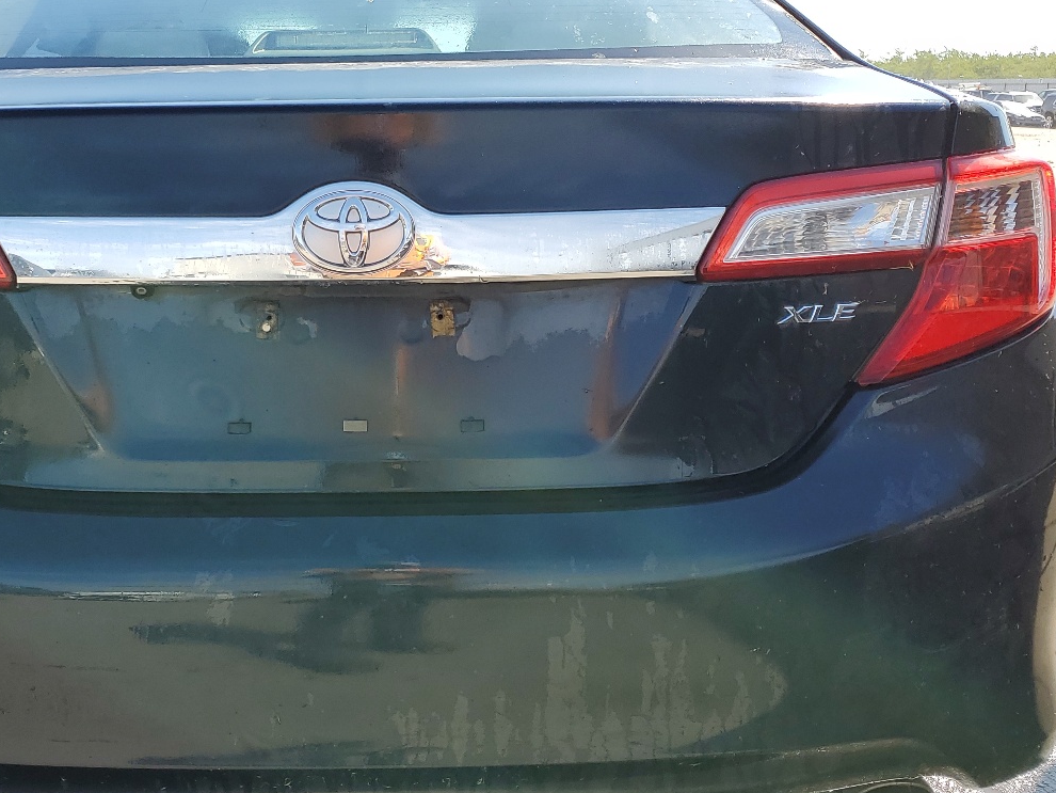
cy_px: 391
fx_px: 1282
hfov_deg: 44.2
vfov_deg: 34.4
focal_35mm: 42
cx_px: 366
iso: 50
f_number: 1.5
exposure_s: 1/1429
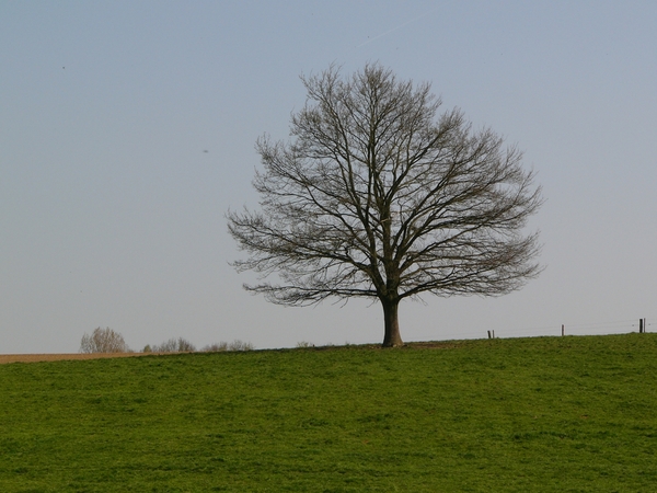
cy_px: 246
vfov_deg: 12.0
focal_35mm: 124
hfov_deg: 15.9
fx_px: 2353
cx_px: 328
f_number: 5.6
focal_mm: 20.6
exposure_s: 1/500
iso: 50
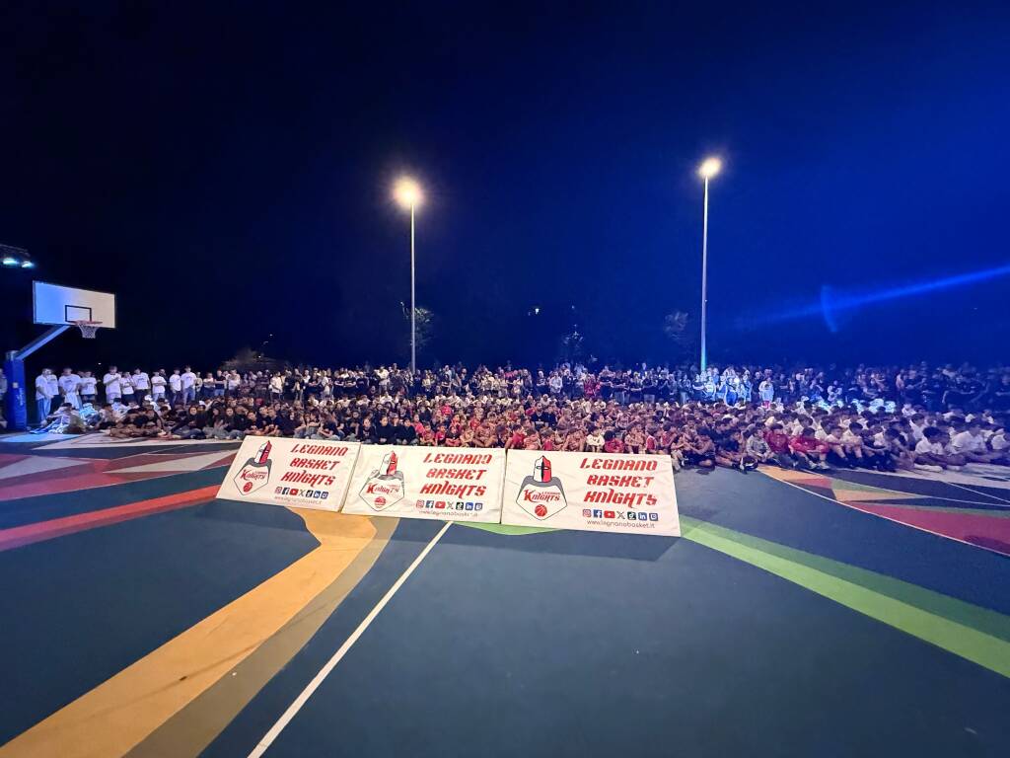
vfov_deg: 85.7
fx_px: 408
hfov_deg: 102.1
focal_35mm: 14
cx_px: 505
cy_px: 379
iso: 1250
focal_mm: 2.22
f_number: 2.2
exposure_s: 1/50
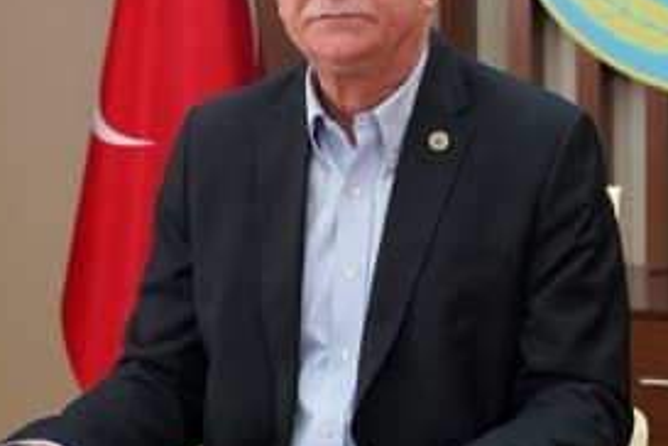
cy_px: 158
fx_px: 2004
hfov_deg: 18.8
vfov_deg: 12.7
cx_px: 477
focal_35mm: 108
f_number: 4
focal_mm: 46
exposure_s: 1/160
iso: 3200
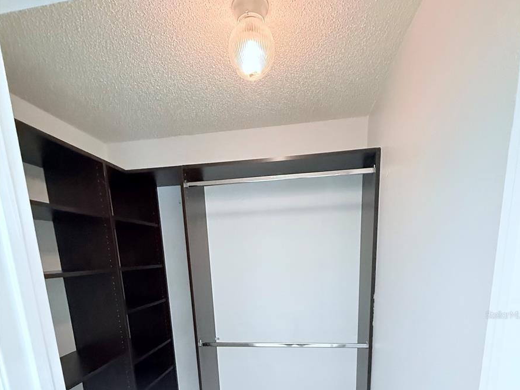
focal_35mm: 19
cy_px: 315
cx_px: 263
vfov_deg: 62.6
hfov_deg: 84.7
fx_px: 285
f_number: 2.2
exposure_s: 1/60
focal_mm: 2.22
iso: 800
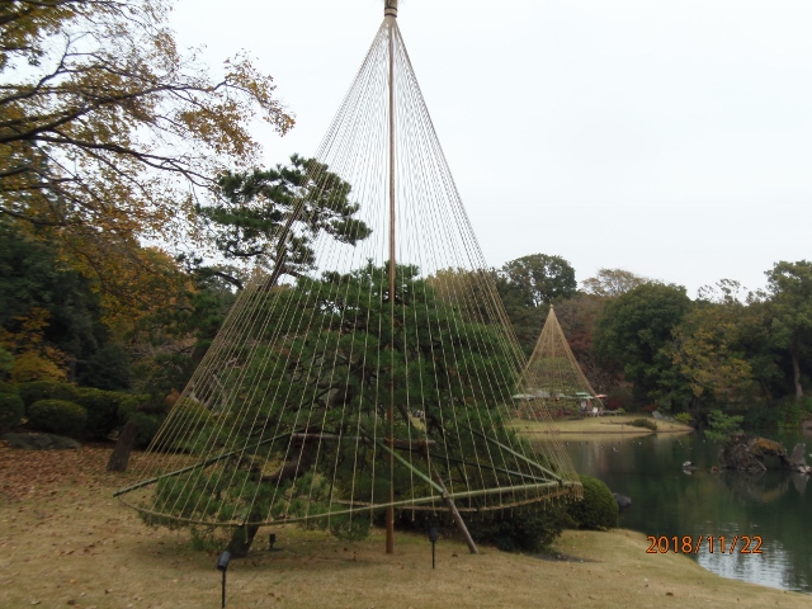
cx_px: 406
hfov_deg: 52.6
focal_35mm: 35
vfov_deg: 40.7
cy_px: 304
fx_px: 821
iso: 64
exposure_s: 1/125
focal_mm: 6.5
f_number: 3.4
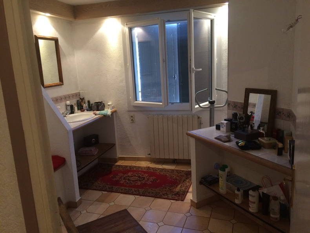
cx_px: 155
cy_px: 116
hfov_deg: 61.7
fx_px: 260
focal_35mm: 29
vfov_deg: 48.2
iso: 160
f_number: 2.2
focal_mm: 4.15
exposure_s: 1/33
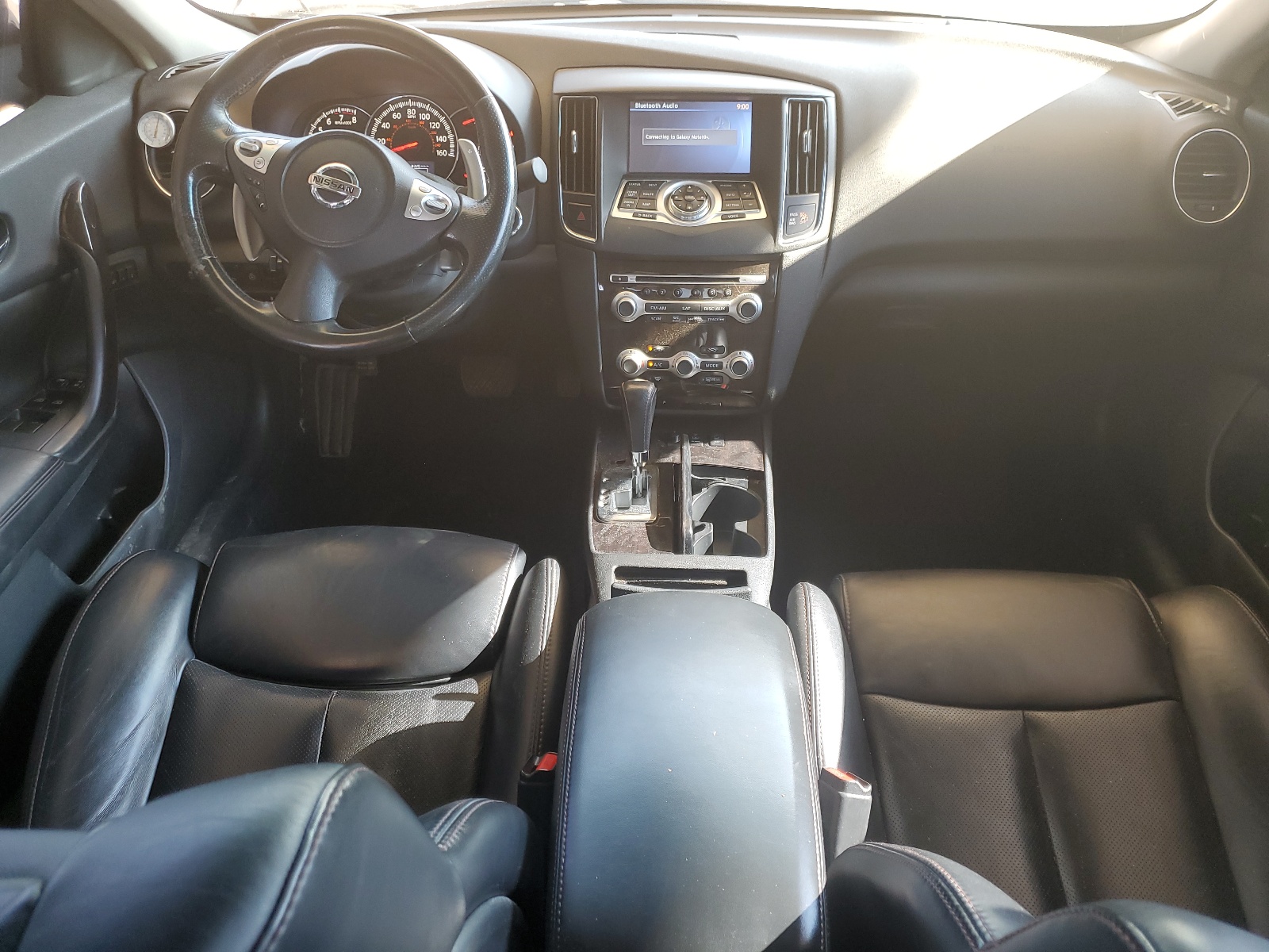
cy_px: 476
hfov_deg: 67.3
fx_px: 953
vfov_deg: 53.1
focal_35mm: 26
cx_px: 634
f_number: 1.5
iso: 59
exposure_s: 1/60.2
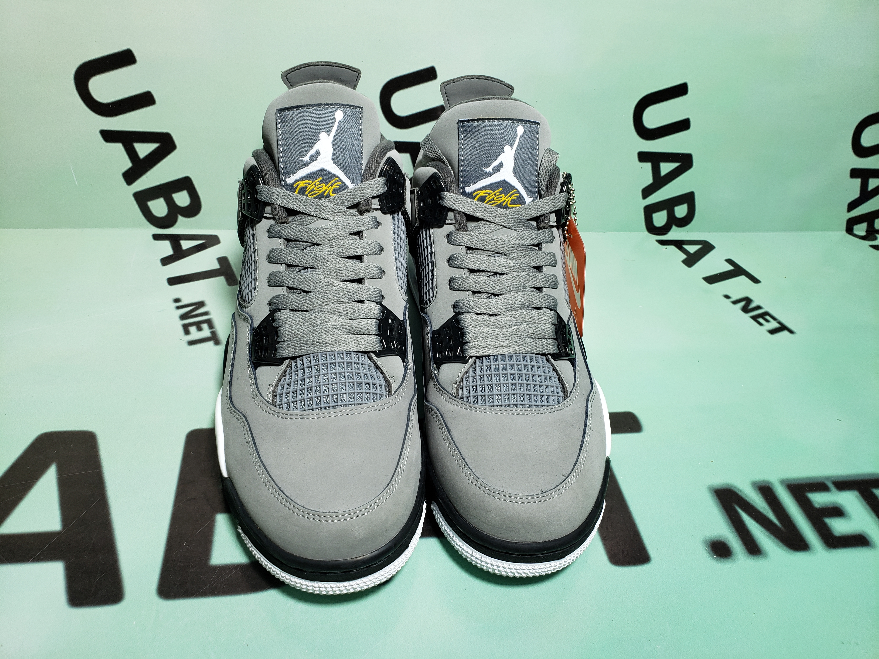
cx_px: 440
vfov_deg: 53.1
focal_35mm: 26
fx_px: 660
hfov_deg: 67.3
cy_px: 330
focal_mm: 4.3
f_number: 2.4
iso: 50
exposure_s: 1/108
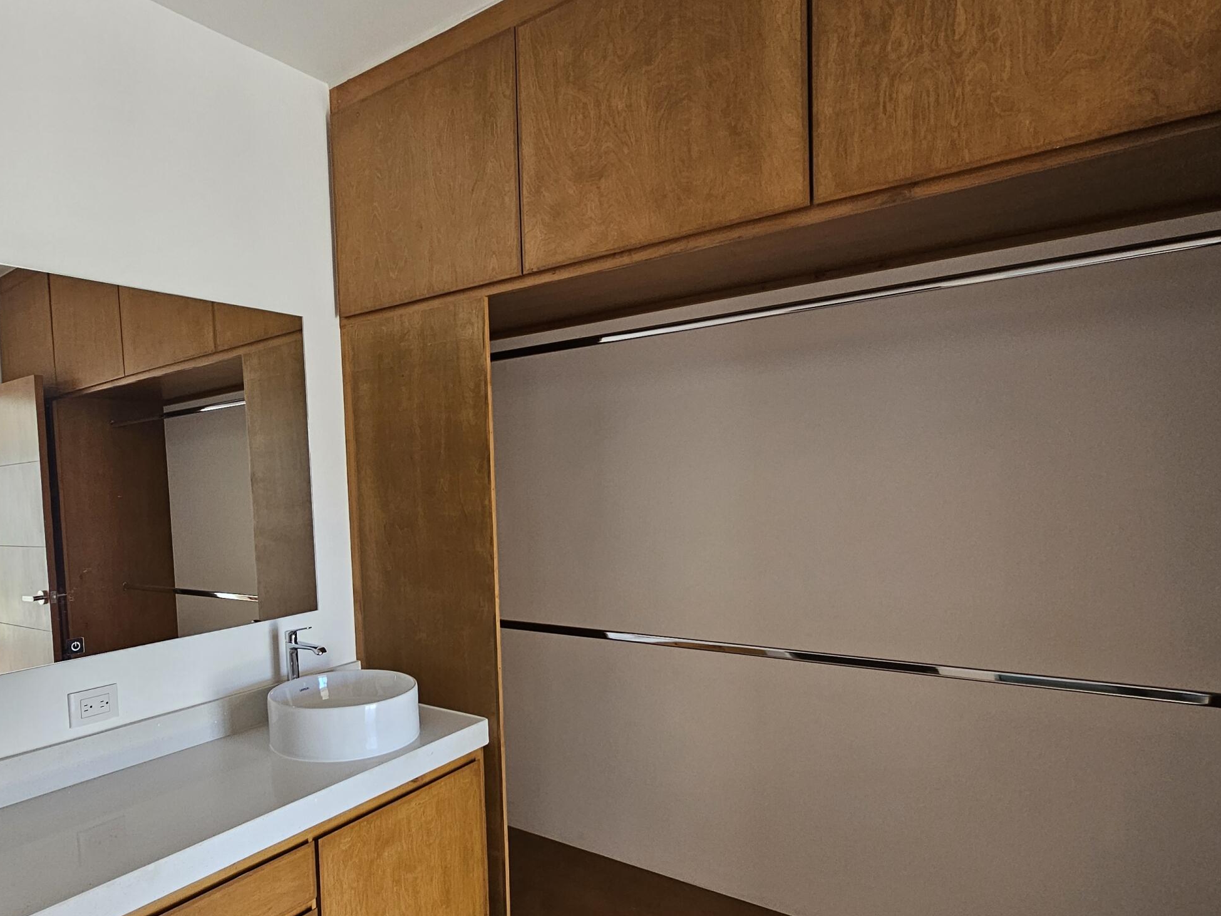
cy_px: 513
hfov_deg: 80.6
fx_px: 706
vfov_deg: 65.8
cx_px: 481
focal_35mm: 20
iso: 200
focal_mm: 2.2
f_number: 2.2
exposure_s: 1/100
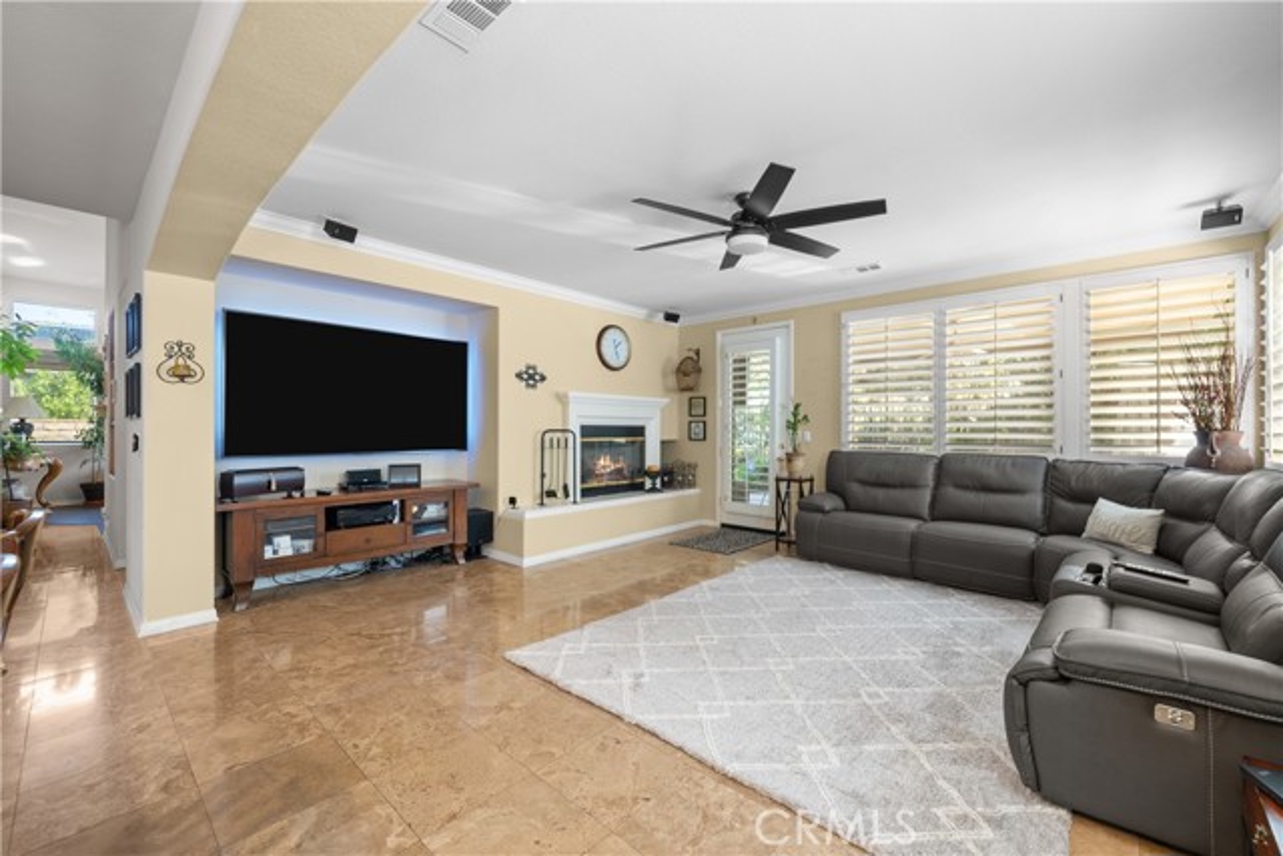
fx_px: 499
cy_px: 428
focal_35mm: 14
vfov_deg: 81.2
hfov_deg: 104.2
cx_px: 642
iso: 100
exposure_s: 6
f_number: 9
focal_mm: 14
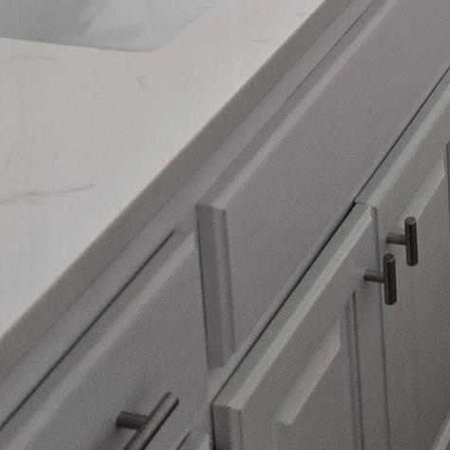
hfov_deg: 16.5
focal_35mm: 99
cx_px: 600
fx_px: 1456
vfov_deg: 14.7
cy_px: -426
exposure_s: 1/120
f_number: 1.7
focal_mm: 6.3
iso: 250
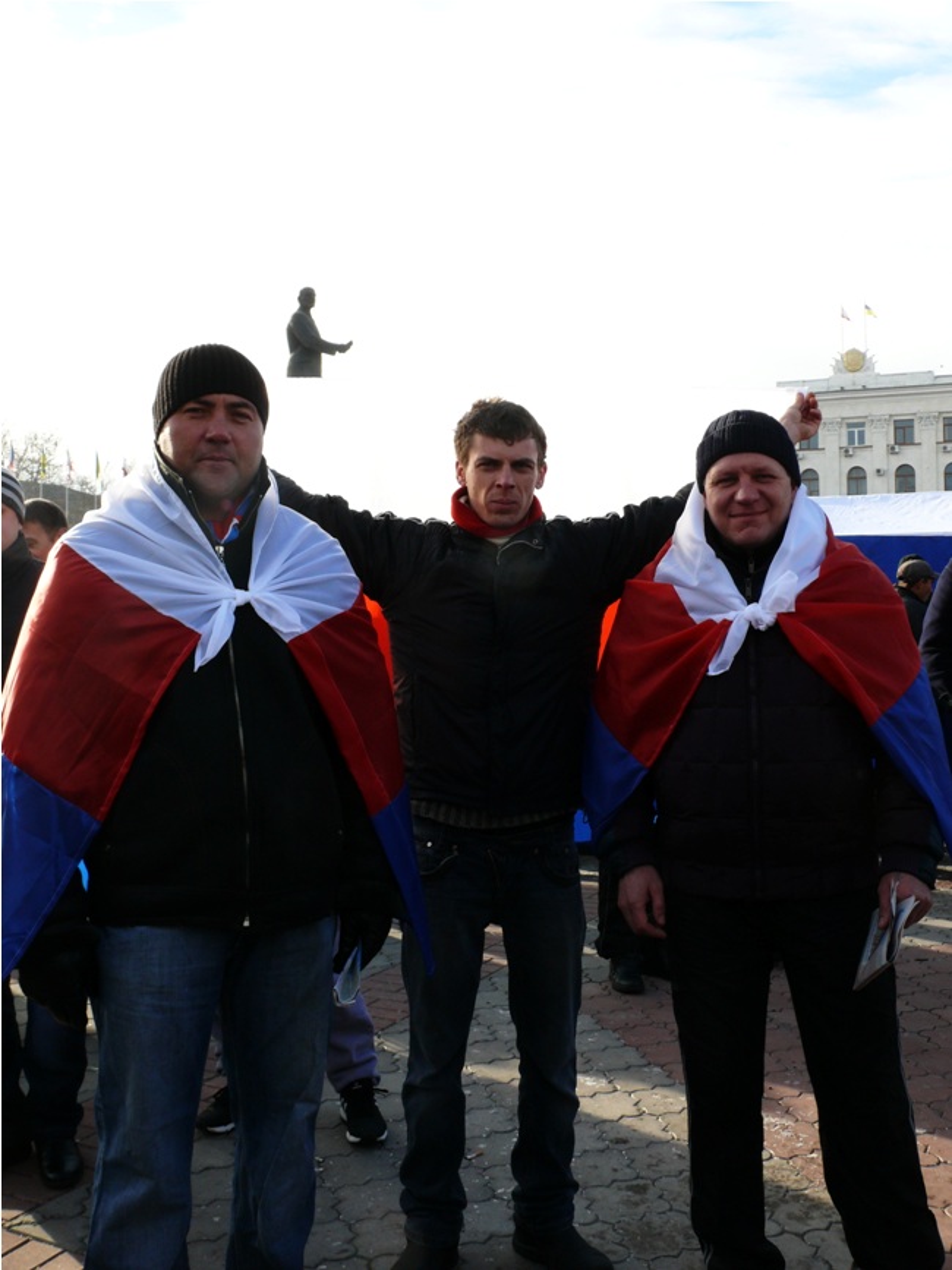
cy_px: 635
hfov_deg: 40.7
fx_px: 1284
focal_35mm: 35
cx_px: 476
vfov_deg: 52.6
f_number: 5
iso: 100
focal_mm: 7.4
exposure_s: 1/250
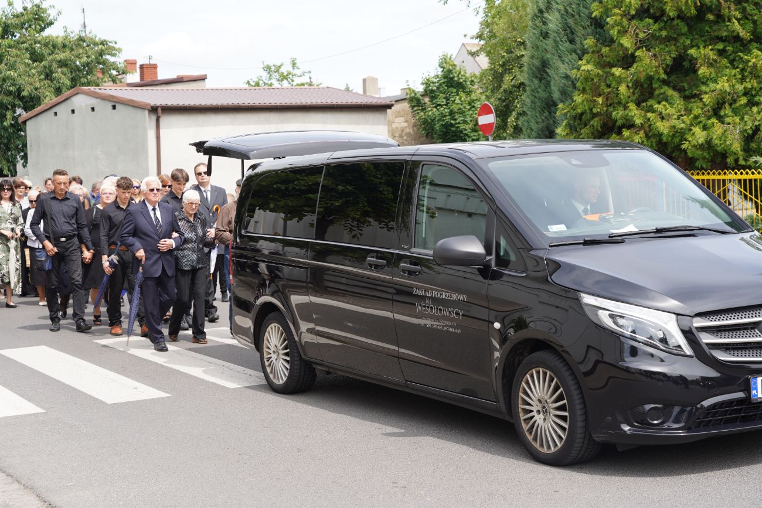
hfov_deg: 32.4
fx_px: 1312
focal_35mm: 62
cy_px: 254
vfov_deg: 21.9
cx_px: 381
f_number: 5.6
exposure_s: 1/200
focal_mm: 62
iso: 100
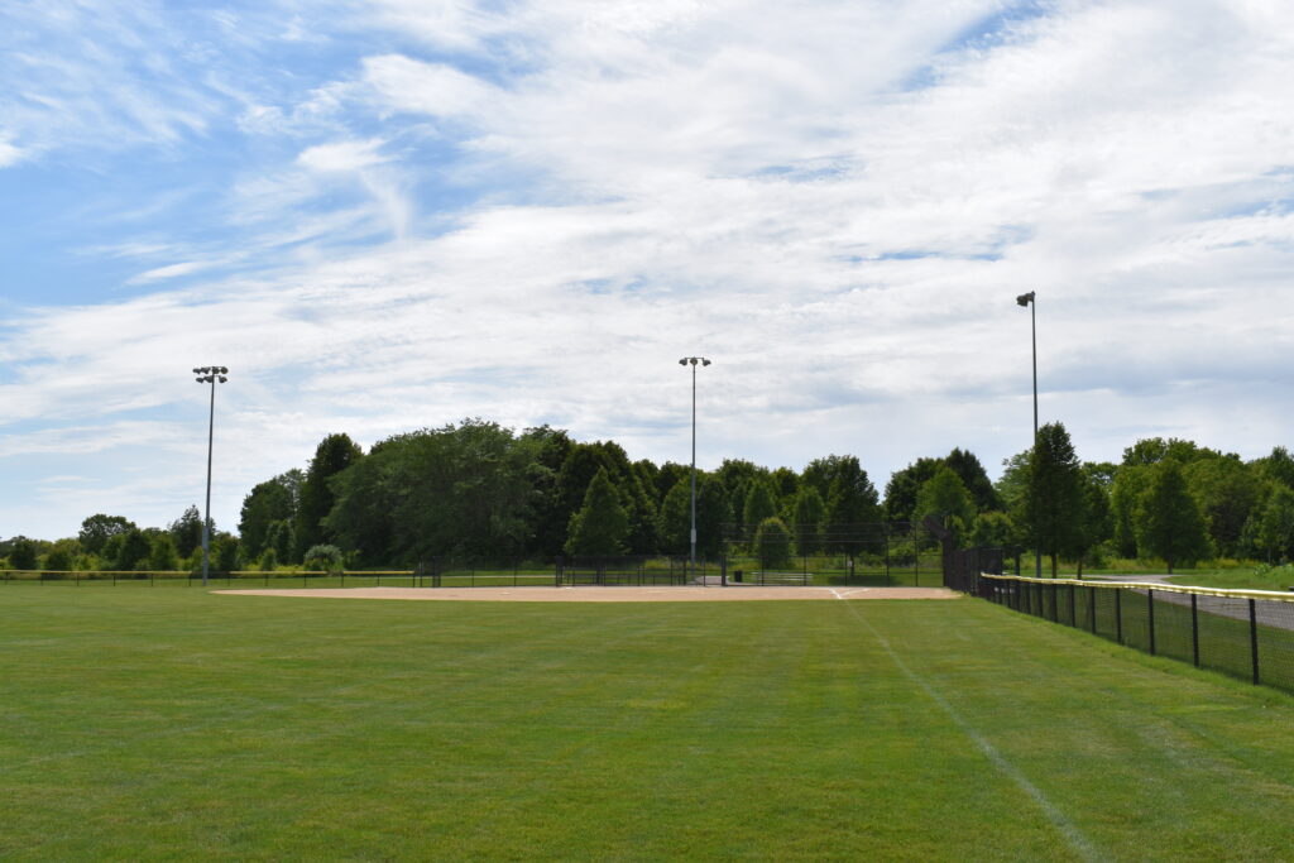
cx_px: 647
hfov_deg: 53.1
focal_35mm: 36
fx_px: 1294
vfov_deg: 36.9
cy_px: 432
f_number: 14
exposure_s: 1/200
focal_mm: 24
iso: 100
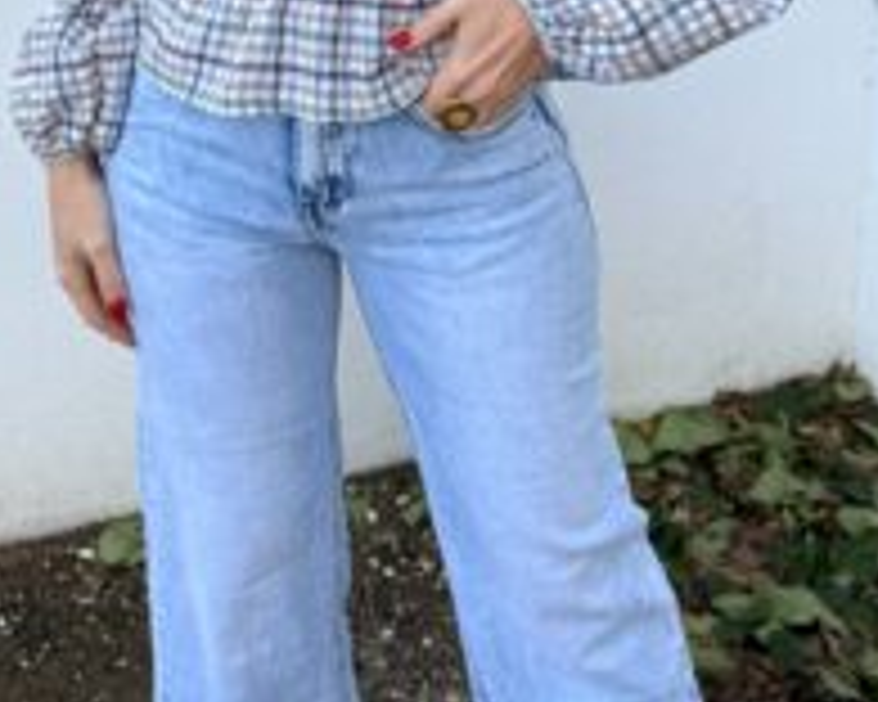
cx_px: 378
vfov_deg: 26.9
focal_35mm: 48
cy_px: -194
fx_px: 1247
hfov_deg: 38.7
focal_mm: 6.76
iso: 80
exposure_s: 1/858
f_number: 1.78
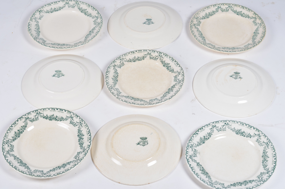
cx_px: 142
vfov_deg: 18.1
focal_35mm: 75
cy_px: 94
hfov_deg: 27.0
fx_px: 593
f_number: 11
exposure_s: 1/125
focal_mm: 50
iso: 100
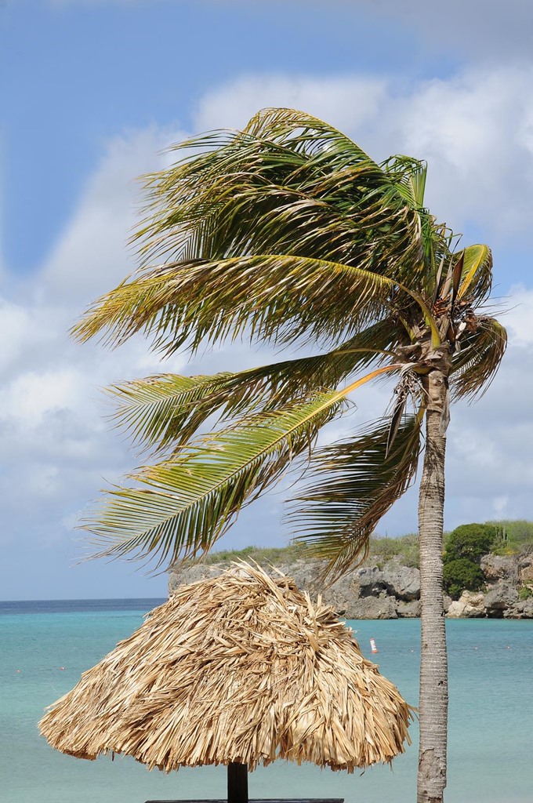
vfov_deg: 24.6
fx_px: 1837
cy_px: 402
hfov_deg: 16.5
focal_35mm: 82
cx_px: 266
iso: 200
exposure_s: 1/400
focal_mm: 55
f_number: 10
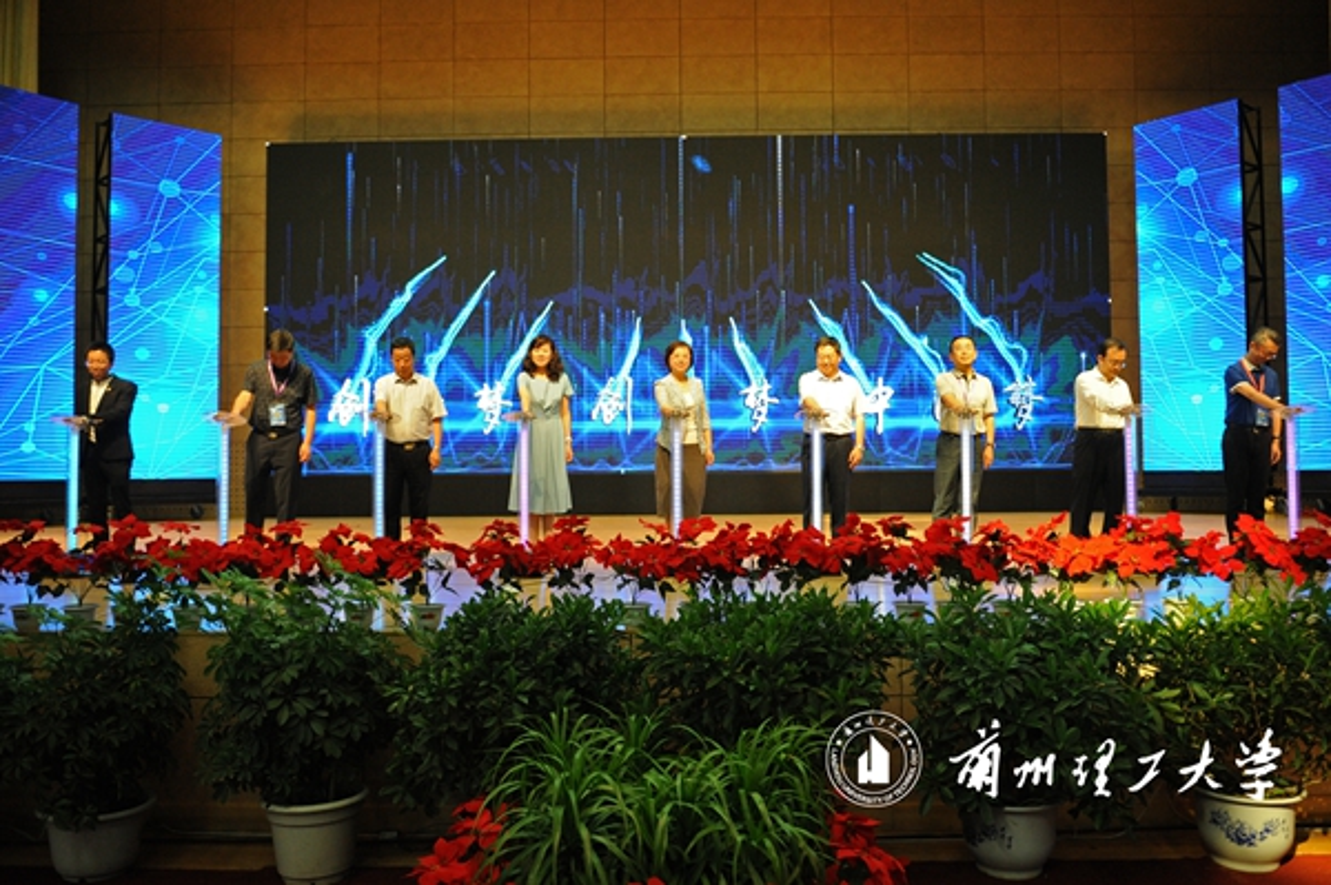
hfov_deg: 67.4
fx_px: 997
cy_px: 442
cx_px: 666
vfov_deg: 47.9
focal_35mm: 27
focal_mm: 27
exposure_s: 1/1250
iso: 3200
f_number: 2.8
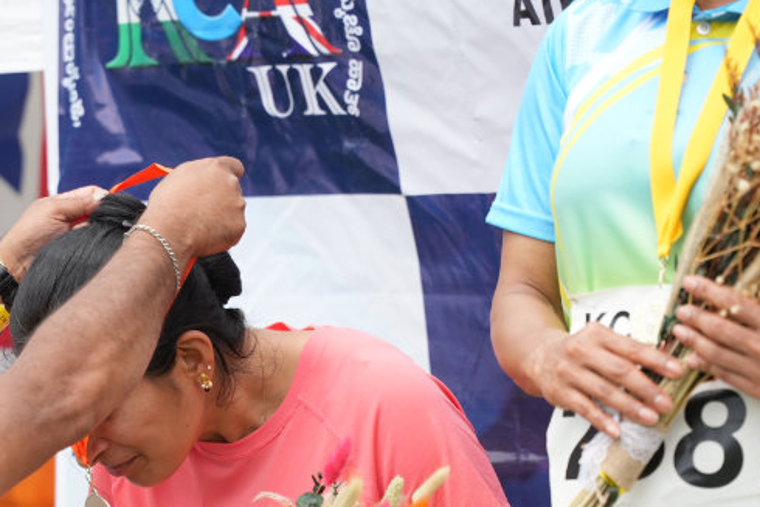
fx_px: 3083
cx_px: 222
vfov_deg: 9.4
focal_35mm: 146
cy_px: 419
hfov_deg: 14.0
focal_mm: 70
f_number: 2.8
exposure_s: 1/1600
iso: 250
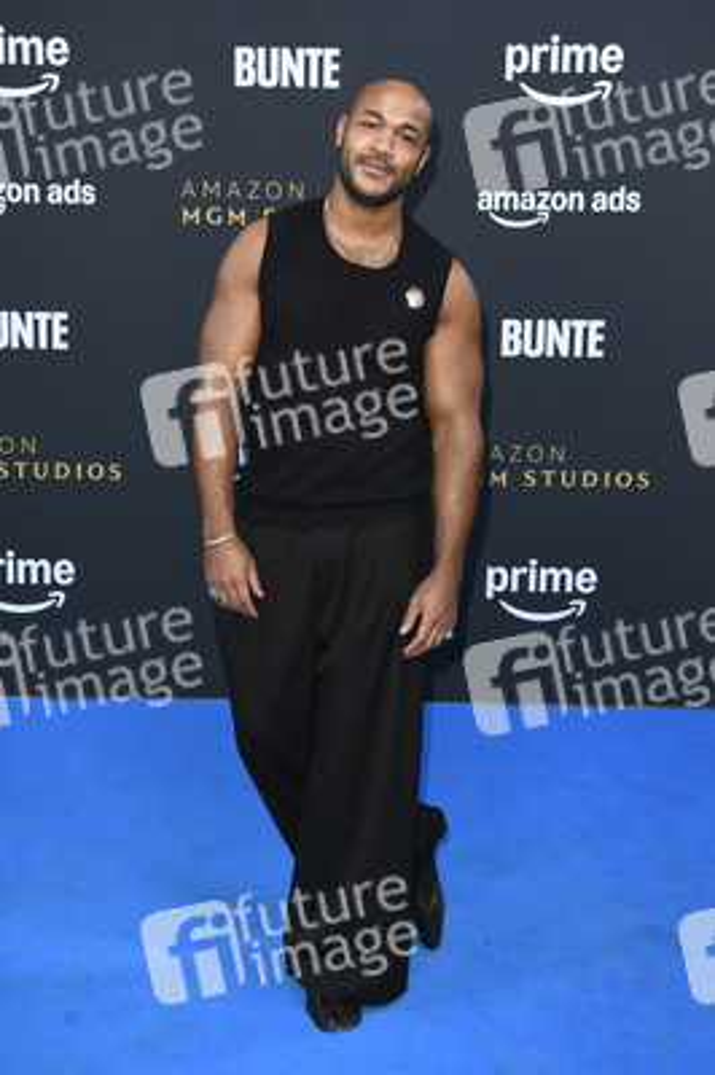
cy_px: 538
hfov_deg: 29.8
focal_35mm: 45
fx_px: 1343
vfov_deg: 43.6
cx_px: 358
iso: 400
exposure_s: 1/500
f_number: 4
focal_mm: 45
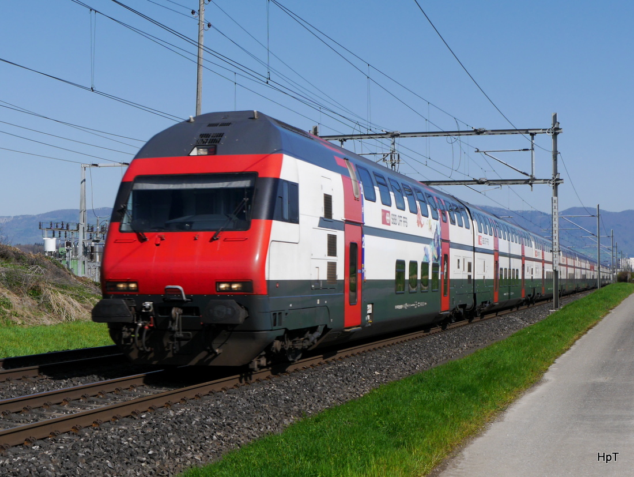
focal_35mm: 46
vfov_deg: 31.6
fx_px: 843
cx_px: 317
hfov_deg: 41.2
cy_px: 238
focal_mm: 23
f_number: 9
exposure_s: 1/500
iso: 160
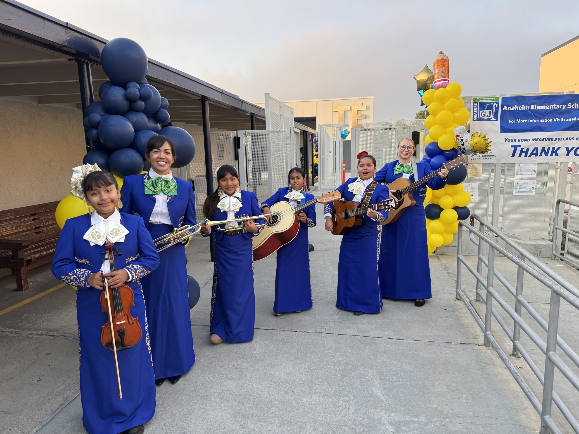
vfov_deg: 56.8
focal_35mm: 24
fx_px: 401
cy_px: 217
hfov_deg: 71.6
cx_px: 290
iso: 80
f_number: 1.78
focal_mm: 6.76
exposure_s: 1/364
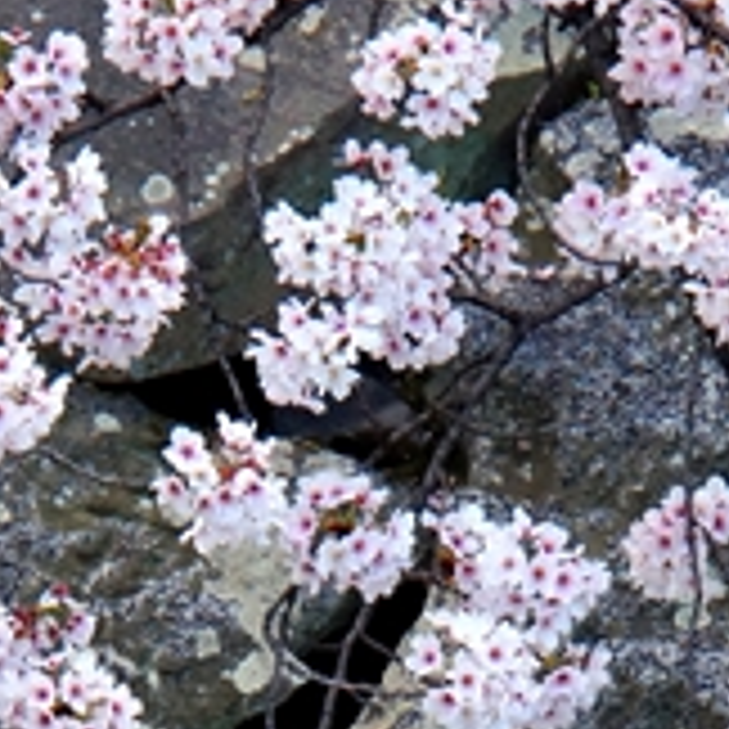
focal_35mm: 1257
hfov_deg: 1.4
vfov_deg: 1.4
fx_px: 29950
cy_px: 981
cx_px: 364
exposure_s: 1/320
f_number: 8
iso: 500
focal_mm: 200
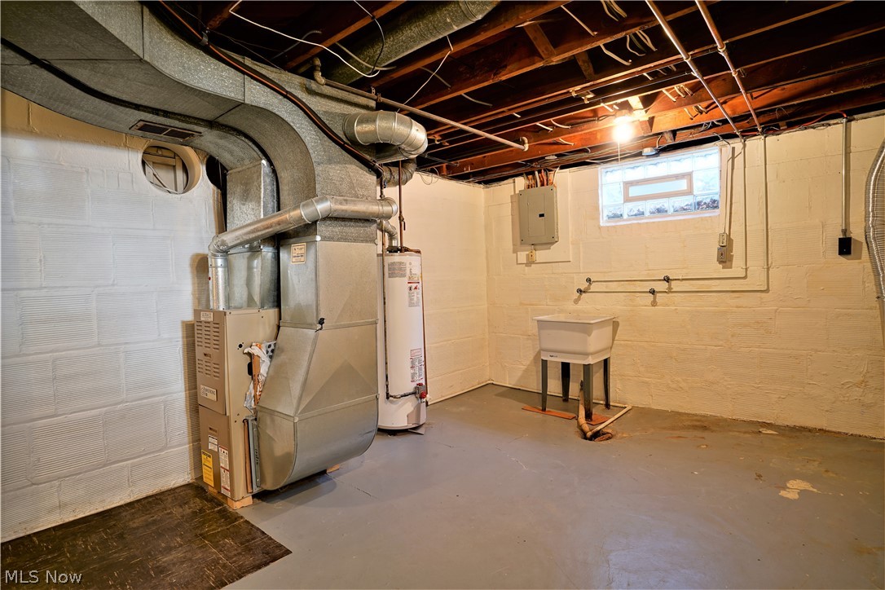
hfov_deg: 90.0
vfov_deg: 67.4
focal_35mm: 18
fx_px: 442
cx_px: 442
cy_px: 295
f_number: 10
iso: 50
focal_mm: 18
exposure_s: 15
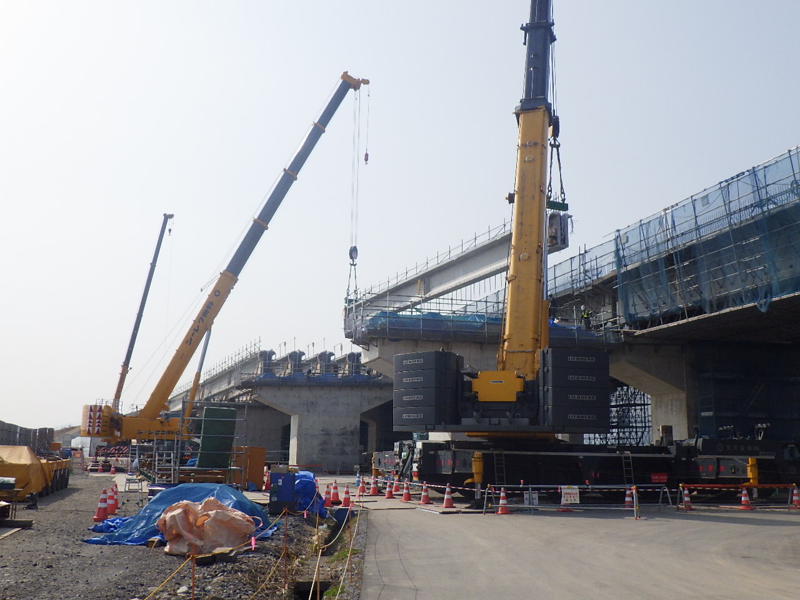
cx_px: 400
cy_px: 300
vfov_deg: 41.8
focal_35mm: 34
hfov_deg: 54.0
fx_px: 786
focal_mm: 6.1
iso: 250
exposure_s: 1/2000
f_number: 4.6
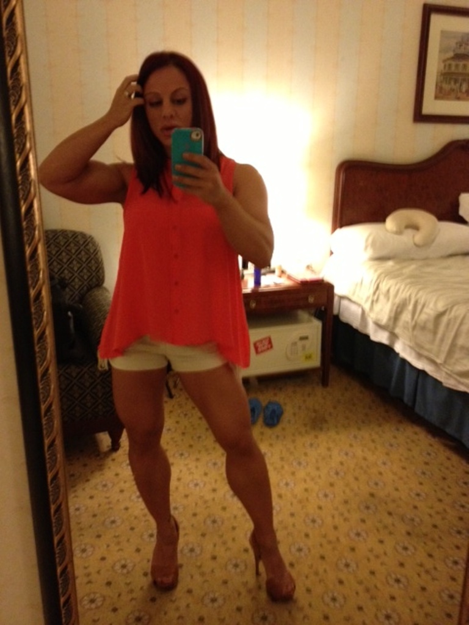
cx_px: 234
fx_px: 632
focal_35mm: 35
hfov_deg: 40.7
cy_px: 312
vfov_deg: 52.6
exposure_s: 1/20
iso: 400
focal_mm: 4.28
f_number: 2.4
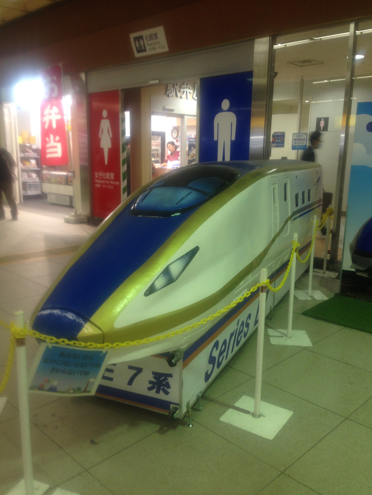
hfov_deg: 42.9
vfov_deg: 55.4
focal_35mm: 33
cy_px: 248
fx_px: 473
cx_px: 186
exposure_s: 1/20
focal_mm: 4.12
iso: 64
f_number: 2.4
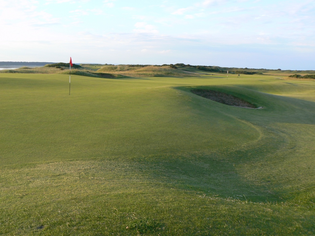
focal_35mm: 36
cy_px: 118
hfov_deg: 51.4
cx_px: 158
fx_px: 328
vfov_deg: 39.7
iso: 80
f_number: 5.6
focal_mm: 6
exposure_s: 1/100
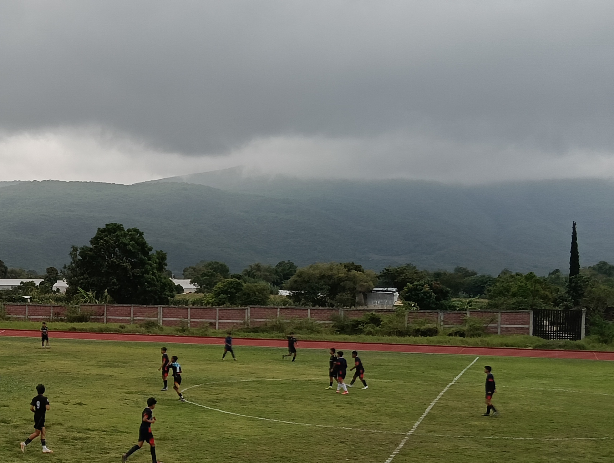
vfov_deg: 22.9
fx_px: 1137
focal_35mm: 64
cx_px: 55
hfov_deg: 29.0
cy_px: 309
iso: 50
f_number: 1.8
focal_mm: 3.98
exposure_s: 1/161
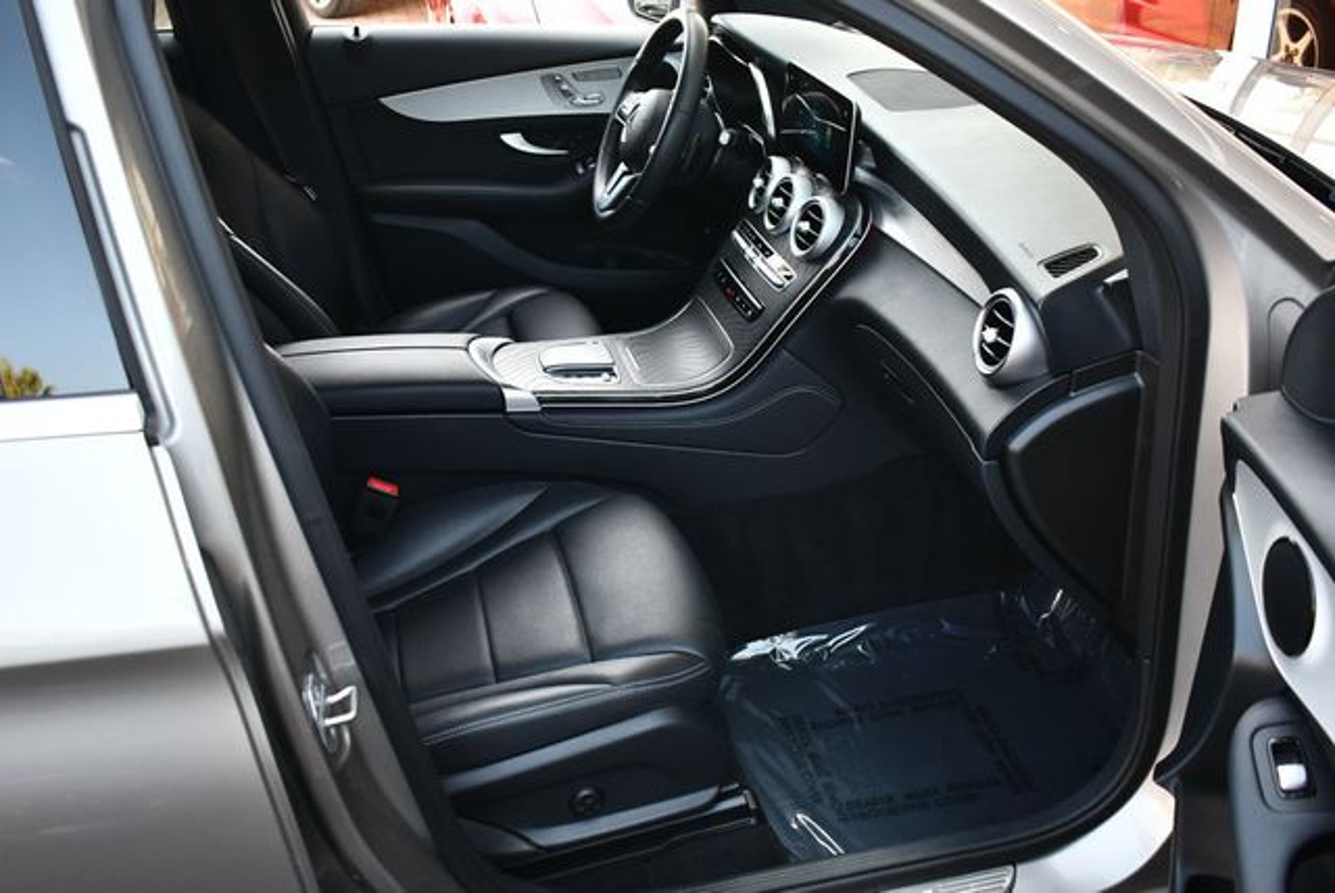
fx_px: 1336
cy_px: 446
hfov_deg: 53.1
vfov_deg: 36.9
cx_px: 668
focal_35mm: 36
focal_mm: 18
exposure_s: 1/250
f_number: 3.5
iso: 720
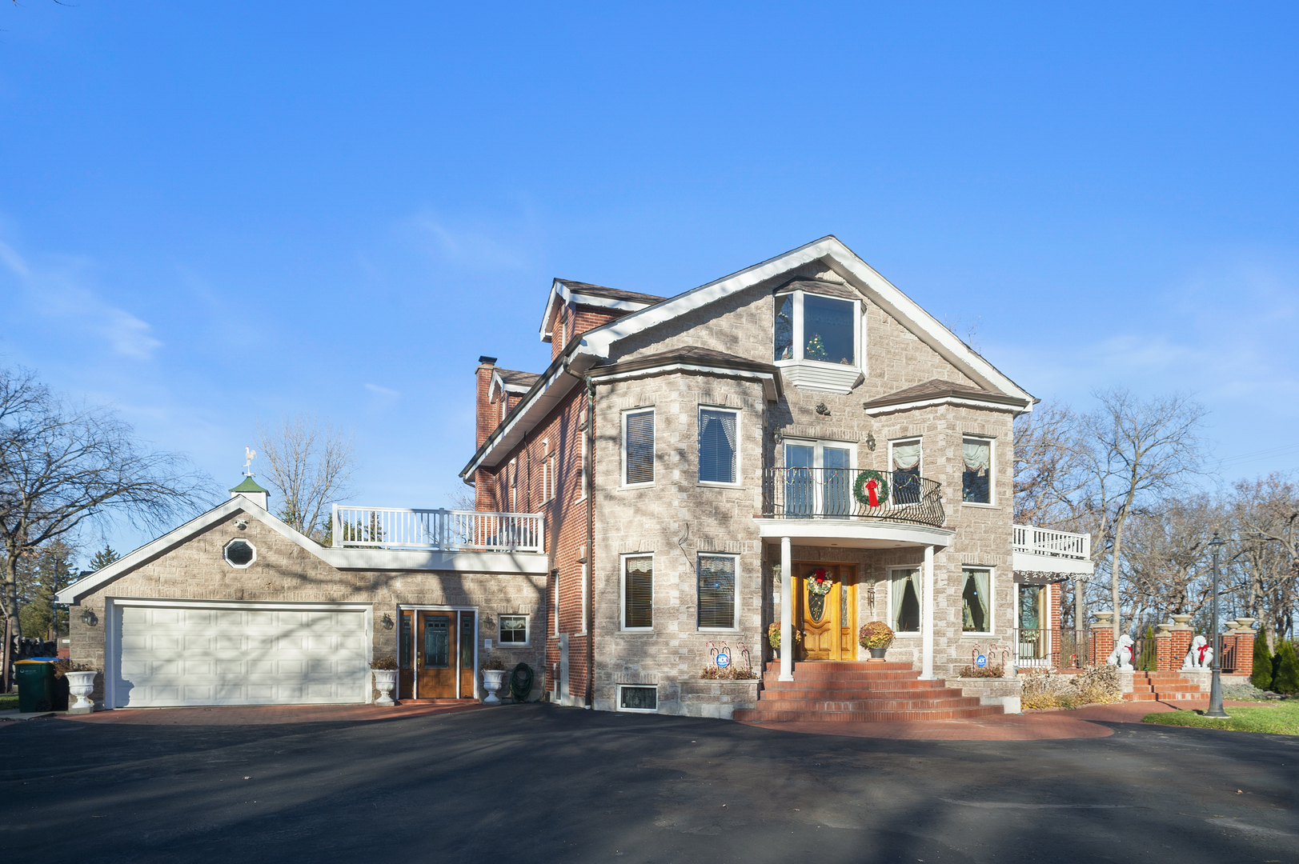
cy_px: 432
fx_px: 865
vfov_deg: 53.1
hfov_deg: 73.8
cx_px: 650
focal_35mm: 24
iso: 400
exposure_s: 1/500
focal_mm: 24
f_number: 8
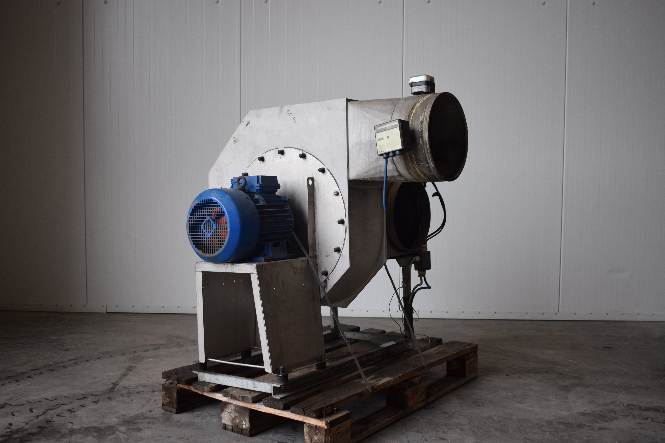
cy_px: 222
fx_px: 720
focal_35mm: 39
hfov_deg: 49.6
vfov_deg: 34.2
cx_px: 332
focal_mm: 26
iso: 400
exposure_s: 1/100
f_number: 5
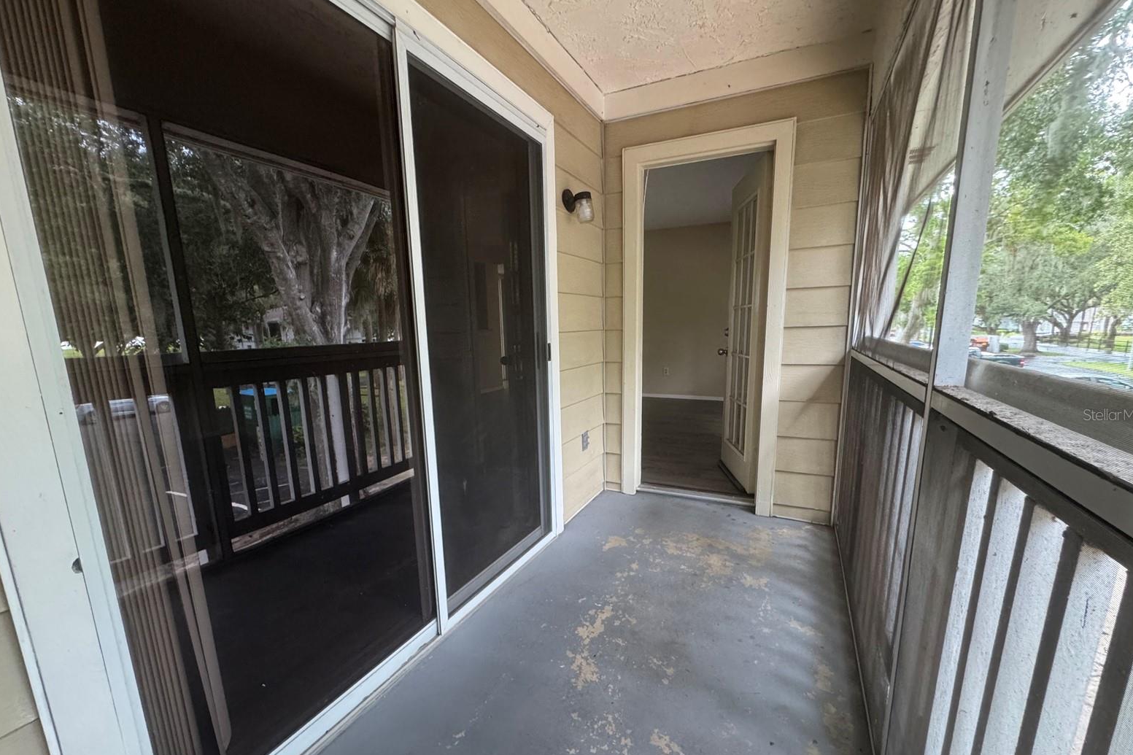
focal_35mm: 15
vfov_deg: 77.1
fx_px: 472
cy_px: 414
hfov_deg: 100.4
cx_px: 568
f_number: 2.2
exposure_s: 1/67
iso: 320
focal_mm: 2.22
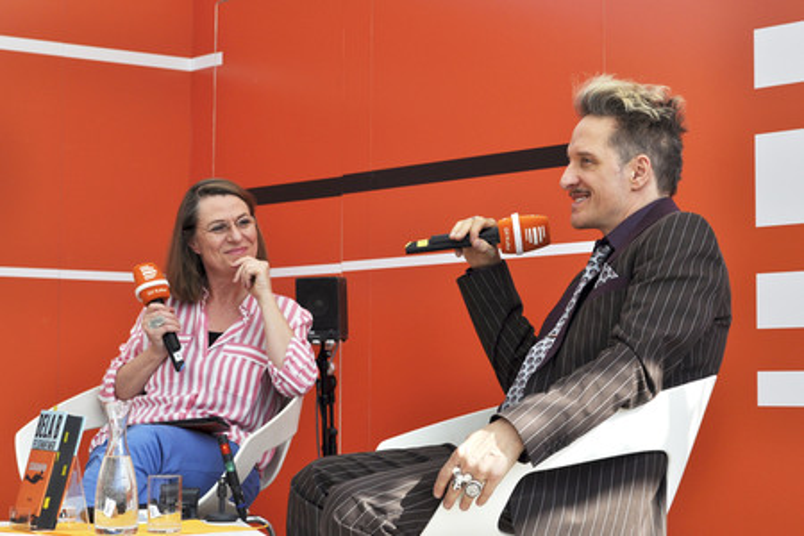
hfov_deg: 26.0
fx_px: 1742
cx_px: 402
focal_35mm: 78
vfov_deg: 17.5
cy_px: 268
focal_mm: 52
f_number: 8
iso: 200
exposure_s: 1/250
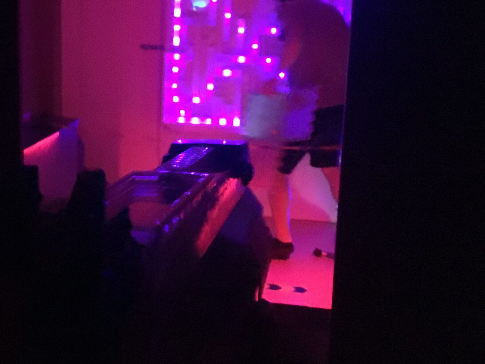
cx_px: 175
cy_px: 132
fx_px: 659
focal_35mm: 47
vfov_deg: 30.7
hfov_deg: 40.1
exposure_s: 1/17
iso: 2000
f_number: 2.2
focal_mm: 4.15
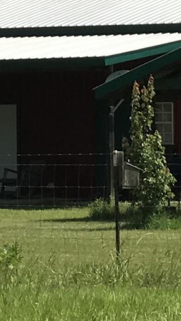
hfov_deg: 3.5
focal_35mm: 334
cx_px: 657
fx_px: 2849
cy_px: 289
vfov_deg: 6.4
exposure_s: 1/833
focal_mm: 6.6
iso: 20
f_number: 2.8
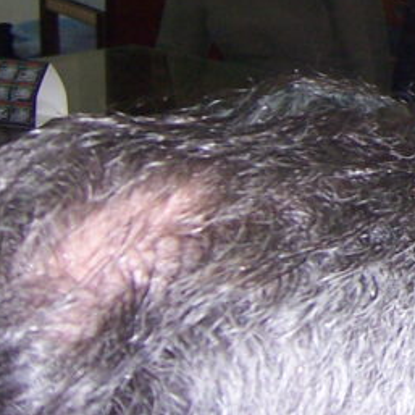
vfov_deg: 15.3
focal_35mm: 109
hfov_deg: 14.0
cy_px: -111
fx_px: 1478
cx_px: 769
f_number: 2.8
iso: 140
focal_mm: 5.5
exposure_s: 1/60
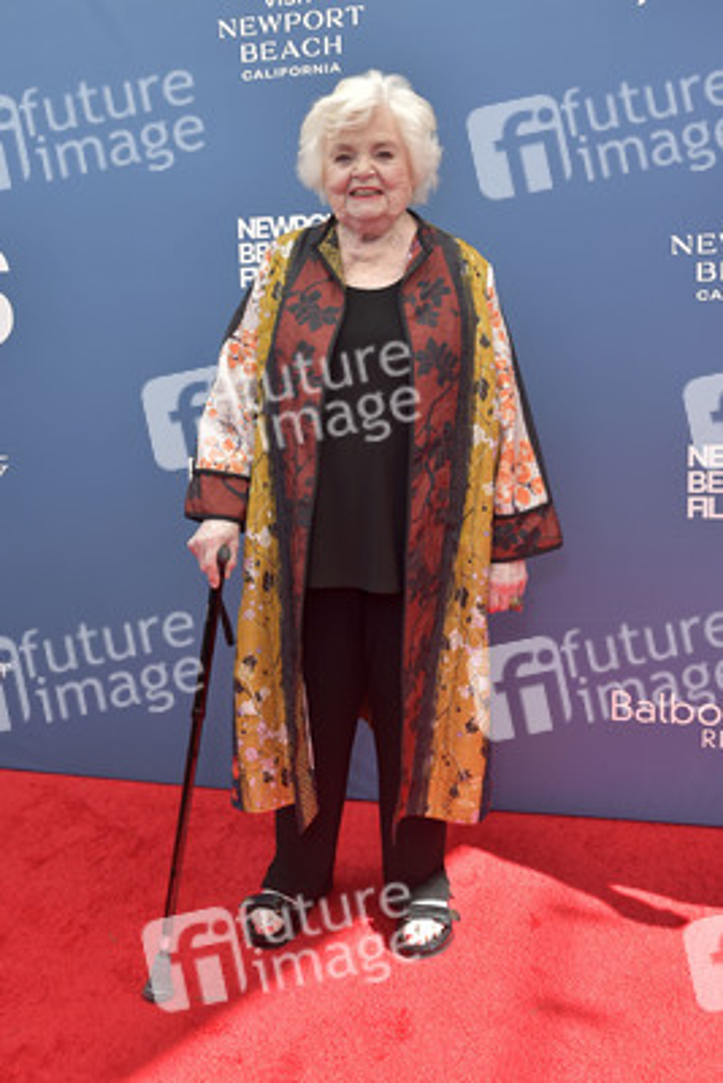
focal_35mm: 30
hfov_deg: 43.6
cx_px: 362
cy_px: 542
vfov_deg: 61.9
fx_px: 903
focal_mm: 30
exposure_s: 1/250
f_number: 6.3
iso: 250
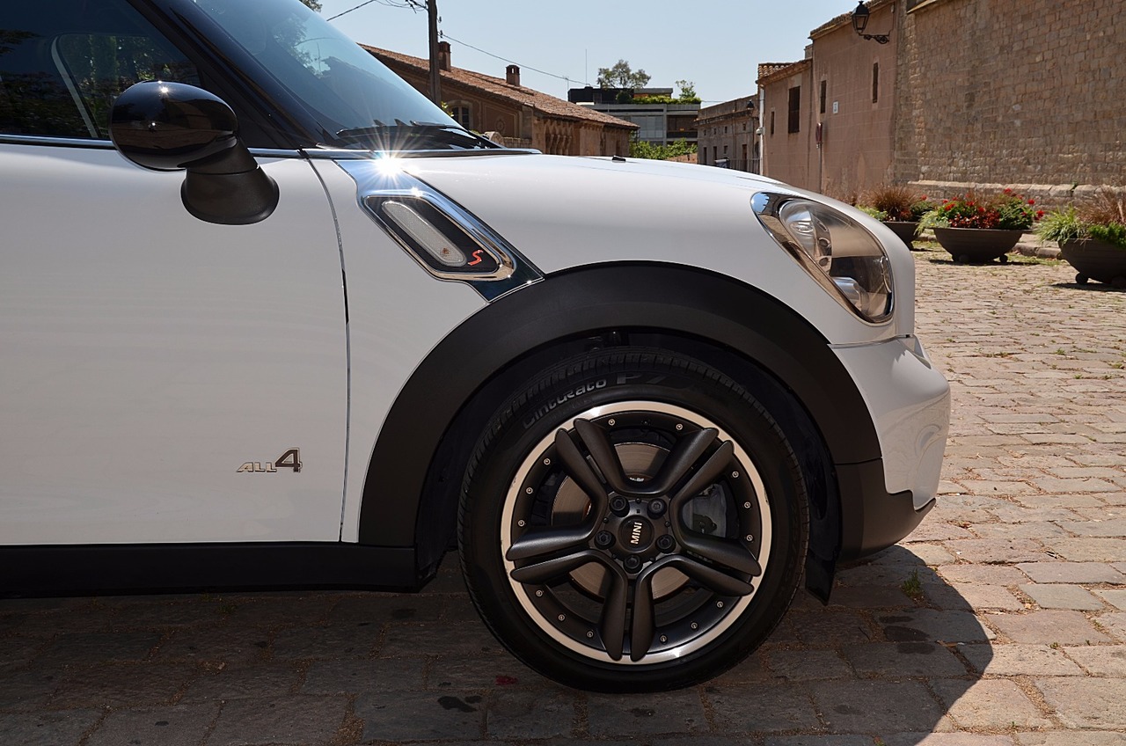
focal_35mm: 38
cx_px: 563
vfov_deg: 35.3
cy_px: 373
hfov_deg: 51.4
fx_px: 1171
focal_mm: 25
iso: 100
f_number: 10
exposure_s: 1/200
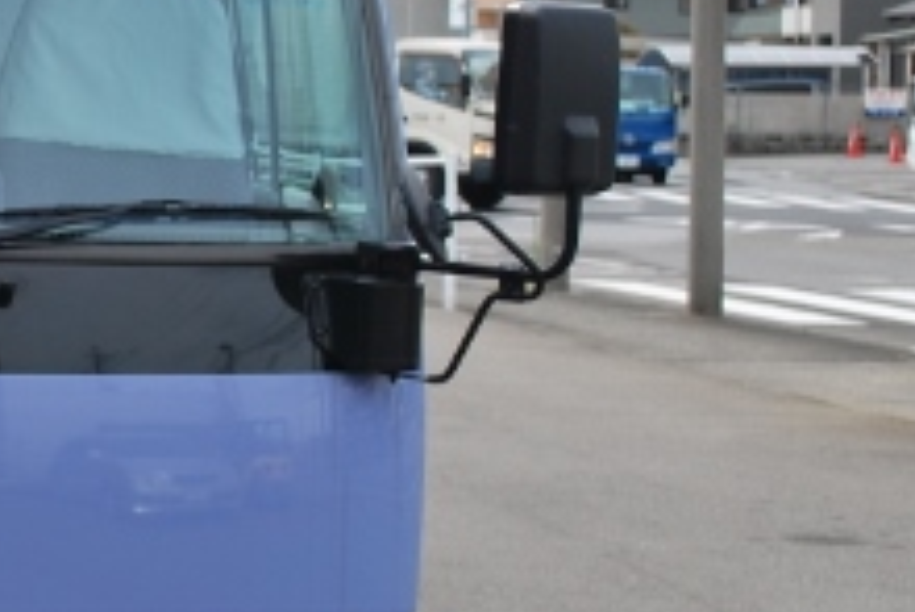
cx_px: -266
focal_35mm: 126
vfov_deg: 10.9
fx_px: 3216
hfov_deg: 15.4
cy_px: 233
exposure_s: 1/250
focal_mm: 29
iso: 100
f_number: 5.6
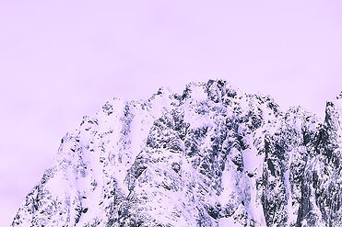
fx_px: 1168
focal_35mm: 123
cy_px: 446
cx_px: 524
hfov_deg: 15.3
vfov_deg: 10.3
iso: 100
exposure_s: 30
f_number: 11
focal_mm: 19
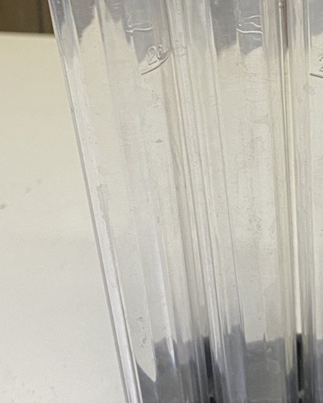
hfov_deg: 18.2
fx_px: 992
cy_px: 140
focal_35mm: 83
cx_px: 293
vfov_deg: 22.9
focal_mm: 4.25
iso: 160
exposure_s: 1/50
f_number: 1.8
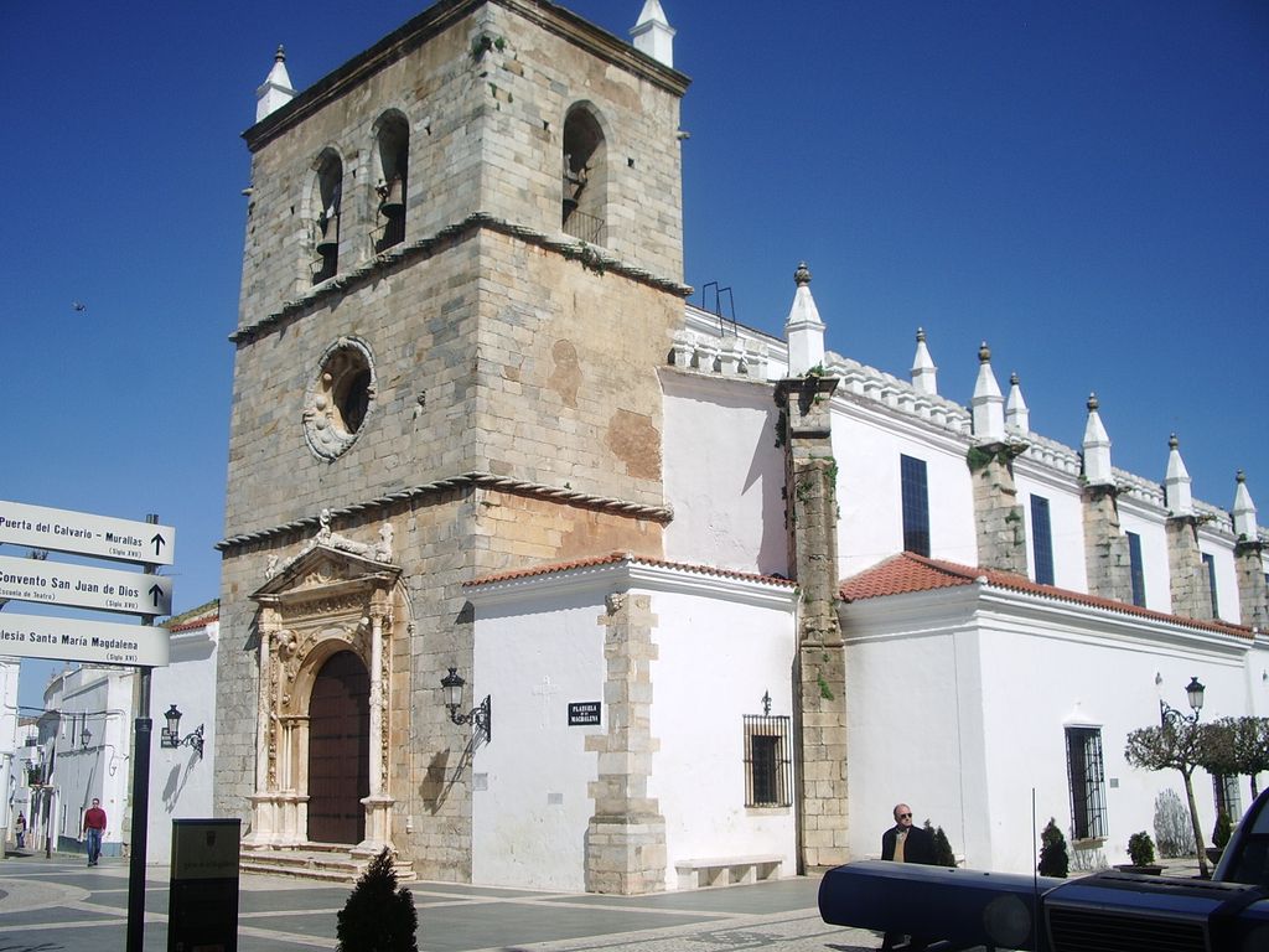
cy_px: 476
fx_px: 1283
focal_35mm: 35
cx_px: 634
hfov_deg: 52.6
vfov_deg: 40.7
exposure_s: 1/800
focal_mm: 5.8
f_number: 4.3
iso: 50
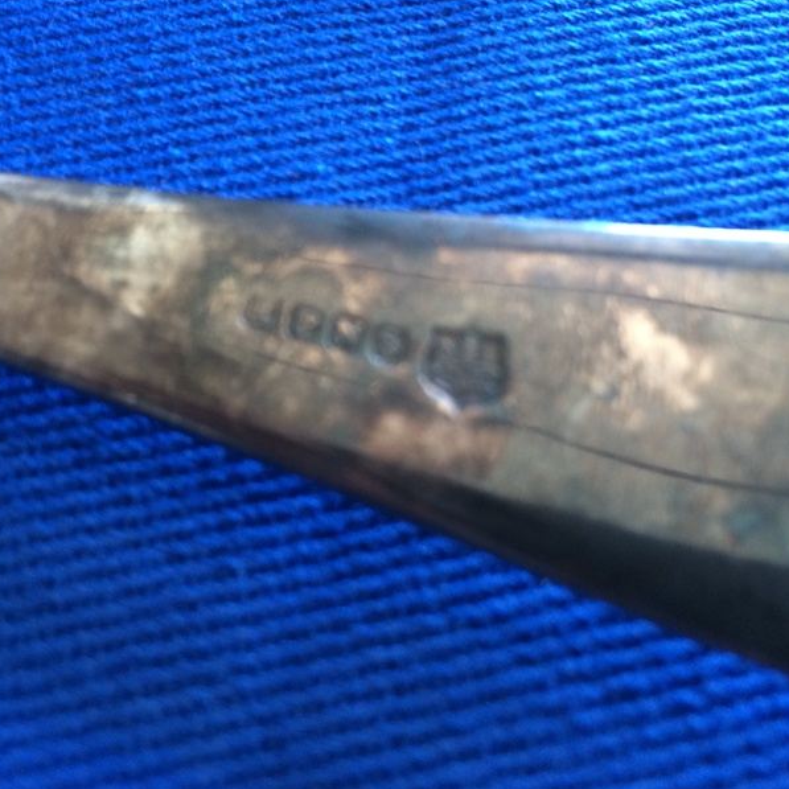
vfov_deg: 41.8
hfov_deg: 41.4
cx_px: 278
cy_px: 355
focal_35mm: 40
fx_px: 1031
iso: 160
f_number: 2.2
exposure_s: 1/30
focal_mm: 4.12
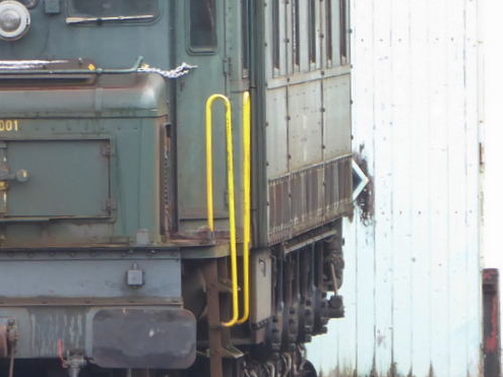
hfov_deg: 2.0
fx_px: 14571
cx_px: -9
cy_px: 163
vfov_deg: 1.5
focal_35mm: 1003
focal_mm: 66.8
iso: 400
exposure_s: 1/80
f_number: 6
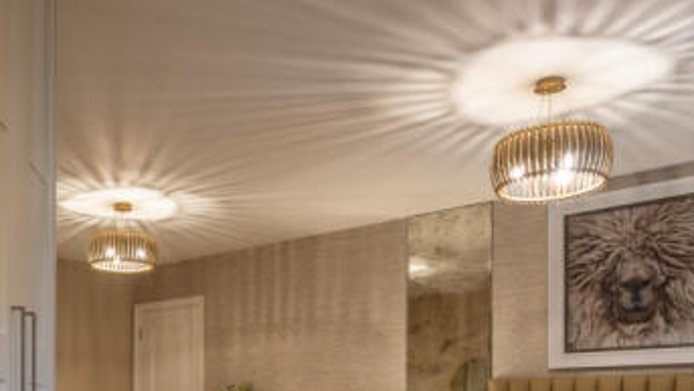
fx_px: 736
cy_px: 406
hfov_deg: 49.4
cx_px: 220
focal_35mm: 40
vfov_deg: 27.7
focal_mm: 13.2
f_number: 9
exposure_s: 1/2
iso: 200
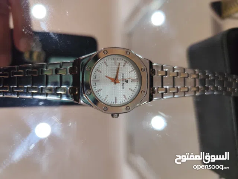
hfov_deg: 73.9
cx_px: 119
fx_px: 158
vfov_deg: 58.9
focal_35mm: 23
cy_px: 90
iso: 200
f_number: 1.65
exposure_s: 1/100
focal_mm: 6.14
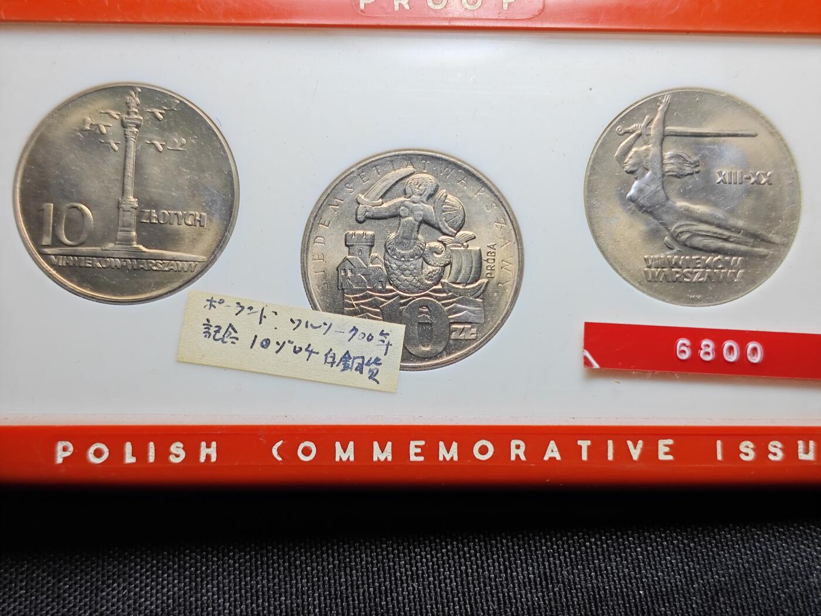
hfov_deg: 38.9
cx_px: 410
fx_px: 1162
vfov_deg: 29.7
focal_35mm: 49
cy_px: 308
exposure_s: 1/100
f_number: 1.6
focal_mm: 5.84
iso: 64
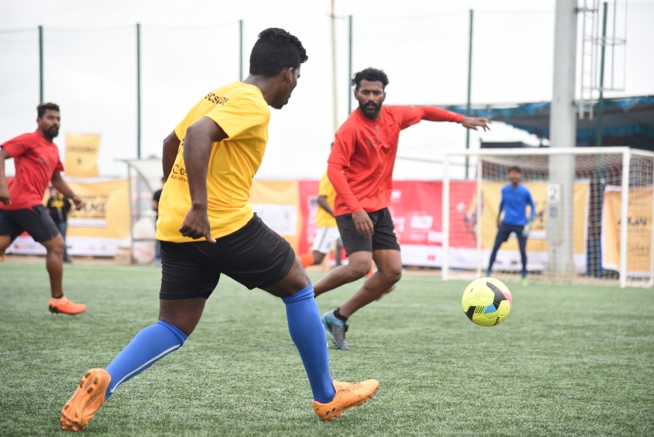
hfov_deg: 17.1
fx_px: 2181
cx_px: 327
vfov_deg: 11.4
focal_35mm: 120
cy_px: 218
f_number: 4
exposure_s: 1/2000
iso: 640
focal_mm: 120
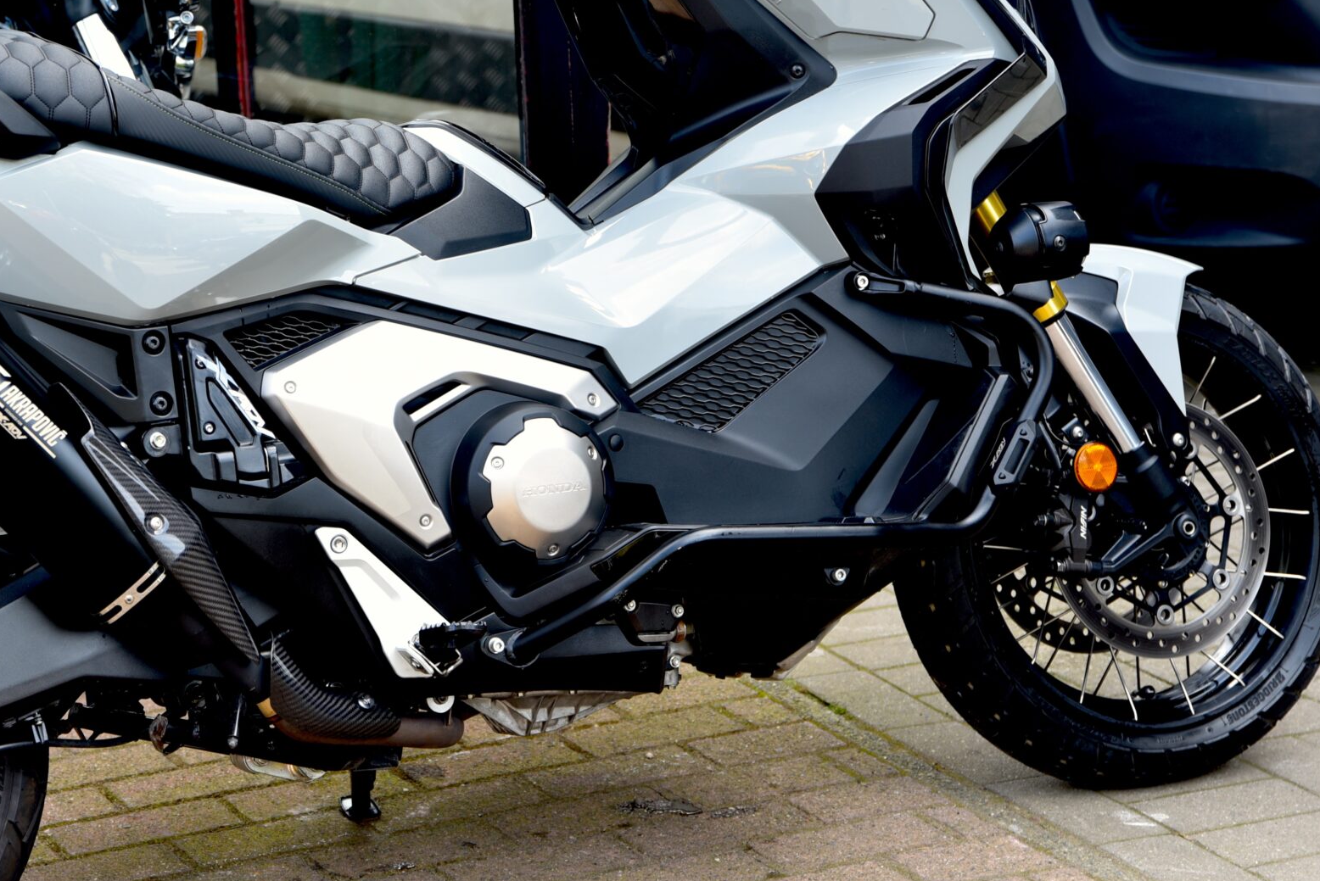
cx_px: 348
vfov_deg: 13.4
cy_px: 267
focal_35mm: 102
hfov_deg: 19.9
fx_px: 3742
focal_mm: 62
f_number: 4.5
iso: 100
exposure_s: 1/80
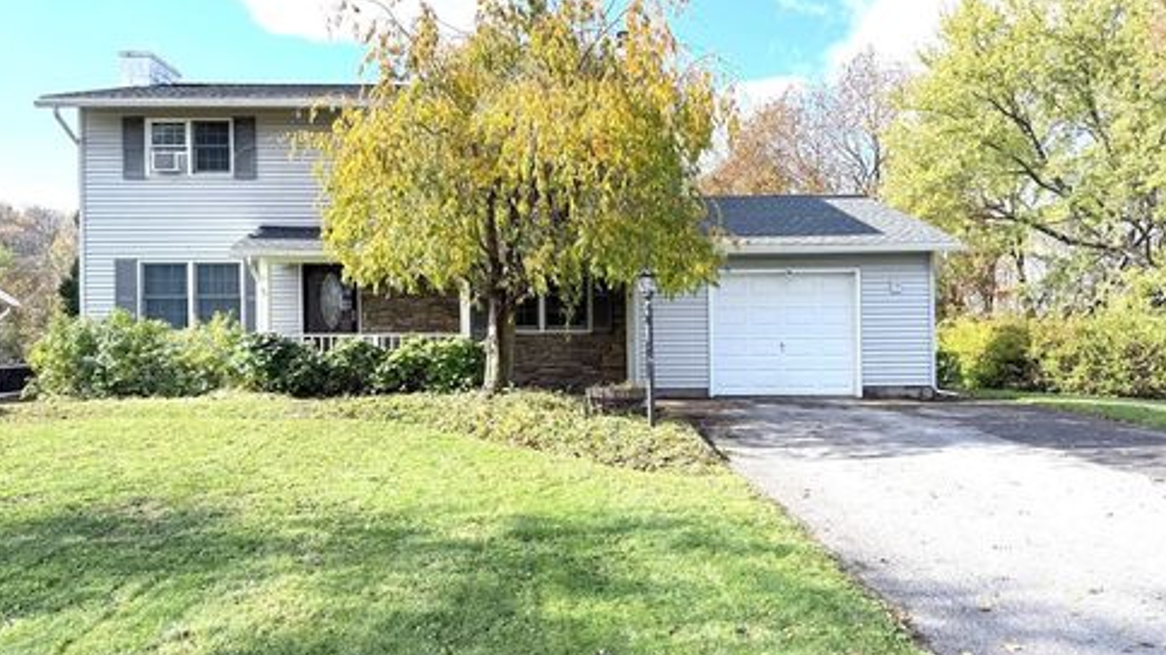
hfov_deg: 69.9
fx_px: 835
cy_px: 331
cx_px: 578
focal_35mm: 27
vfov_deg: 42.9
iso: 100
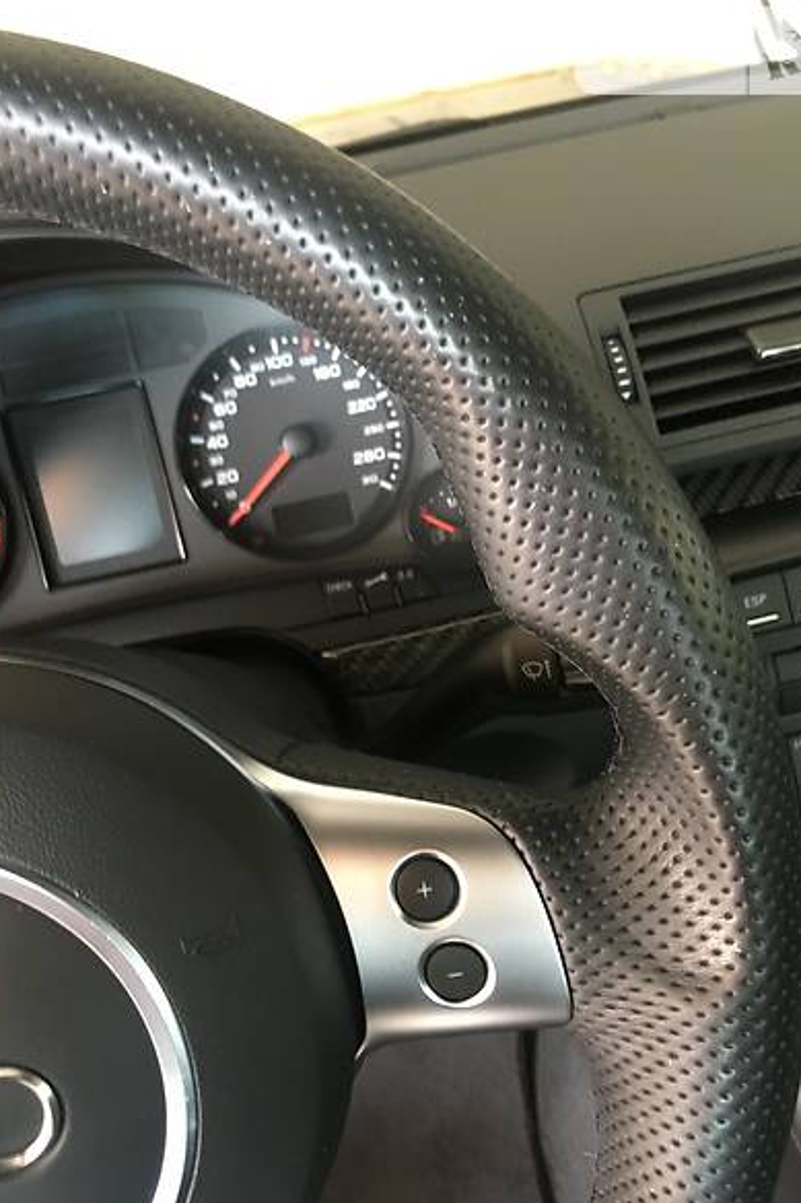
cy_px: 599
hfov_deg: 42.3
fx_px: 1035
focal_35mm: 31
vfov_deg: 60.3
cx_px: 439
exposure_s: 1/20
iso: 200
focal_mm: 4.2
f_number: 2.2
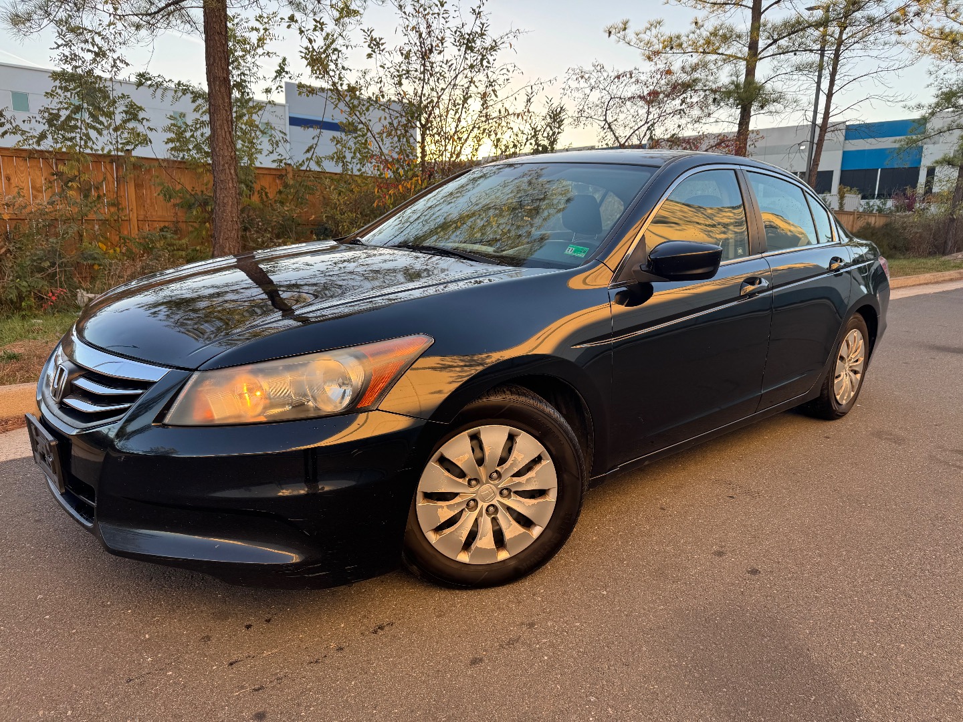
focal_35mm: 24
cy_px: 361
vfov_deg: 56.8
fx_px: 668
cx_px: 482
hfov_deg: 71.6
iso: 64
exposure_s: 1/260
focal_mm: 6.76
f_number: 1.78
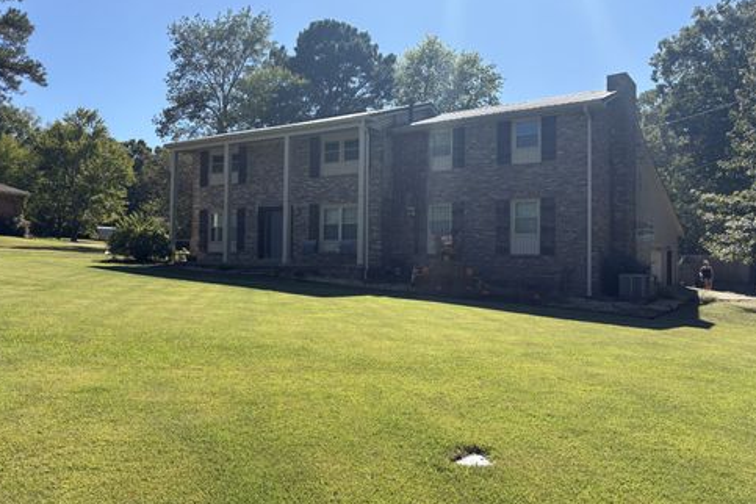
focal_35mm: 28
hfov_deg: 65.5
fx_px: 588
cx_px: 369
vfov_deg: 46.4
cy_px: 234
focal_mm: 5.96
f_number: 1.6
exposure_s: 1/2985
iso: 50
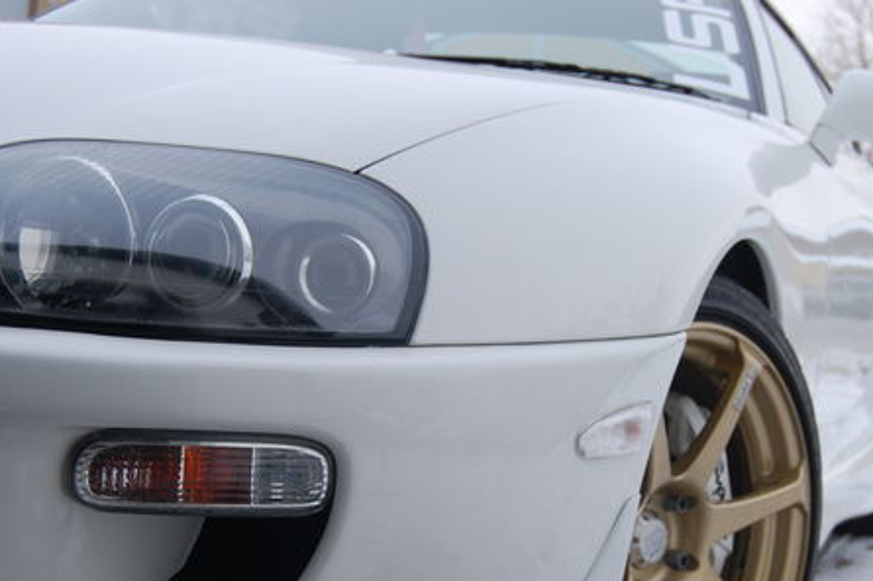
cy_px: 402
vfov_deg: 19.6
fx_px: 1672
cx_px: 420
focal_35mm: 69
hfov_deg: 29.3
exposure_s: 1/100
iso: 400
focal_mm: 32
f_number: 5
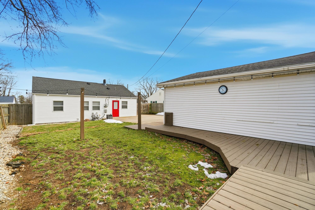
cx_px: 158
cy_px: 105
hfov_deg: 100.4
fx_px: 131
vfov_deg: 77.3
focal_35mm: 15
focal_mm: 10
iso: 100
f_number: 5.6
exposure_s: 1/4000
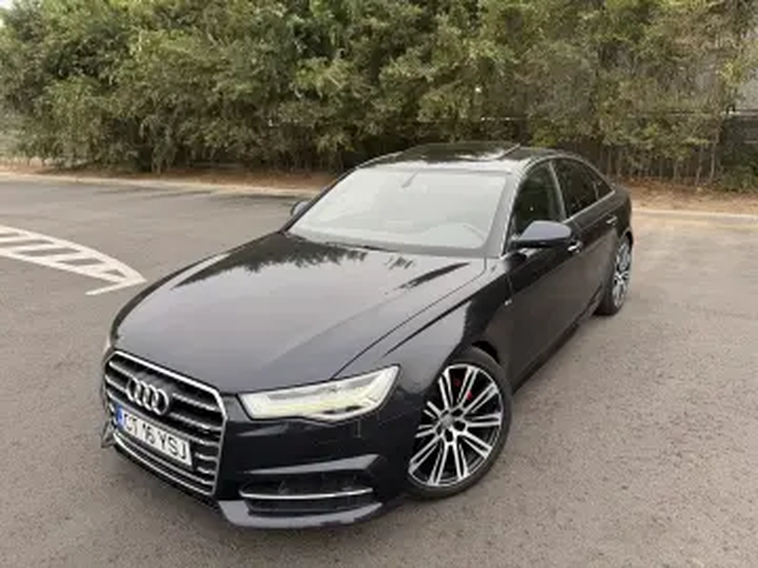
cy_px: 284
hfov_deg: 71.6
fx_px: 526
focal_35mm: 24
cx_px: 379
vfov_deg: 56.8
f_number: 1.78
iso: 80
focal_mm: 6.76
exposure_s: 1/507
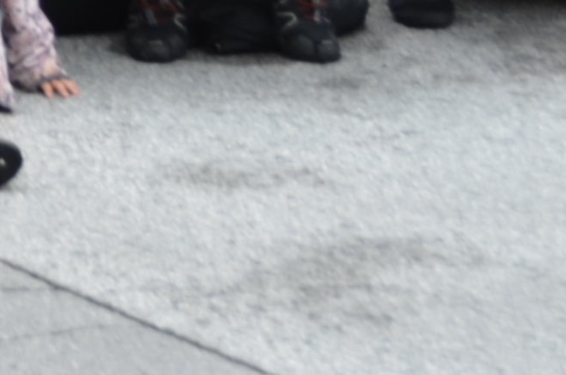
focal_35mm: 271
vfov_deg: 4.7
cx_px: -1149
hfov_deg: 6.8
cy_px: -918
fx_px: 4252
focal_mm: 24
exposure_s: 1/100
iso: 100
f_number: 5
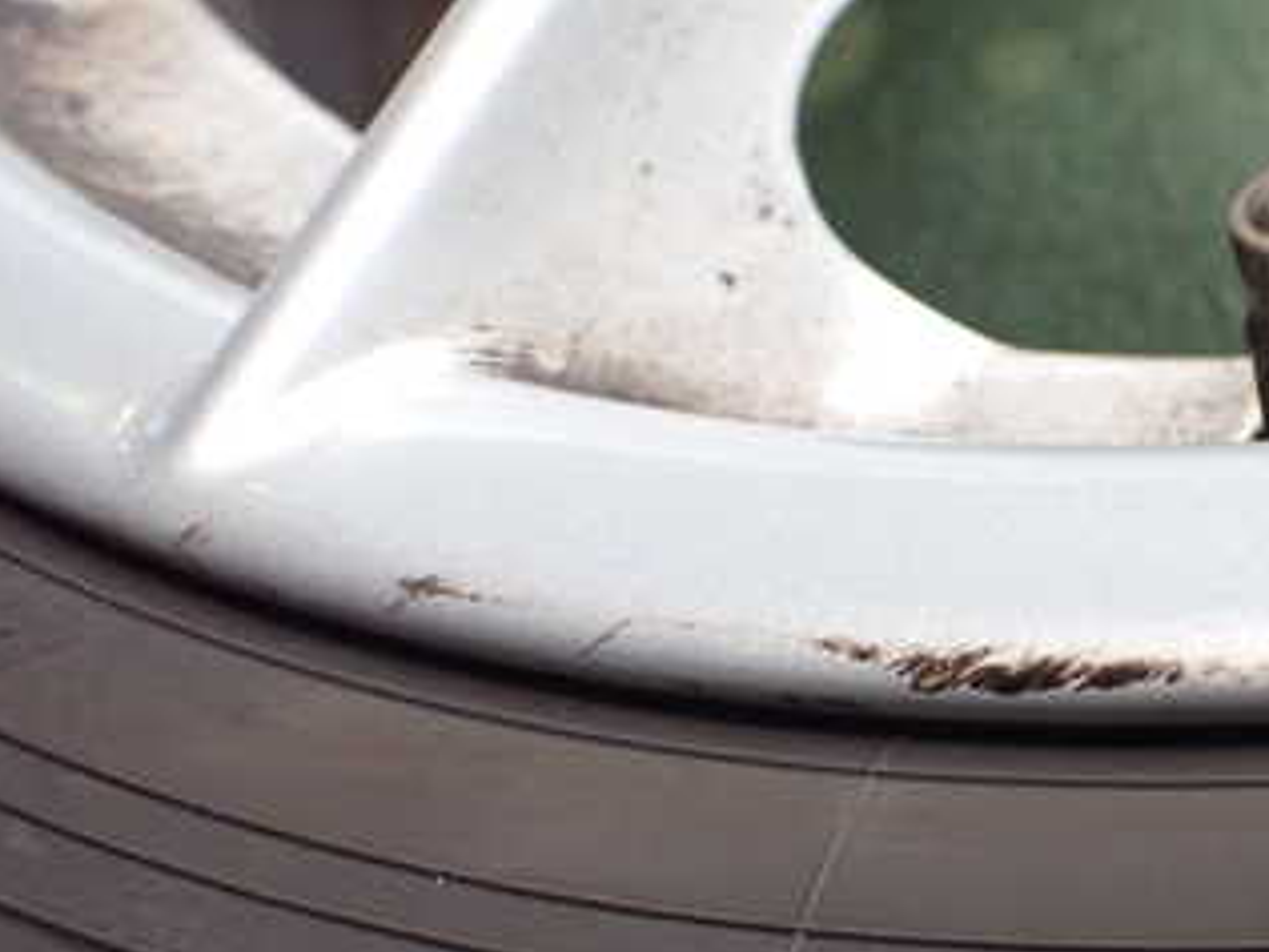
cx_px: 1161
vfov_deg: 25.5
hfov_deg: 32.0
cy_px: 643
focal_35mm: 57
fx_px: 2090
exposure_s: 1/125
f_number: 2.3
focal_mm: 5.4
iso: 640
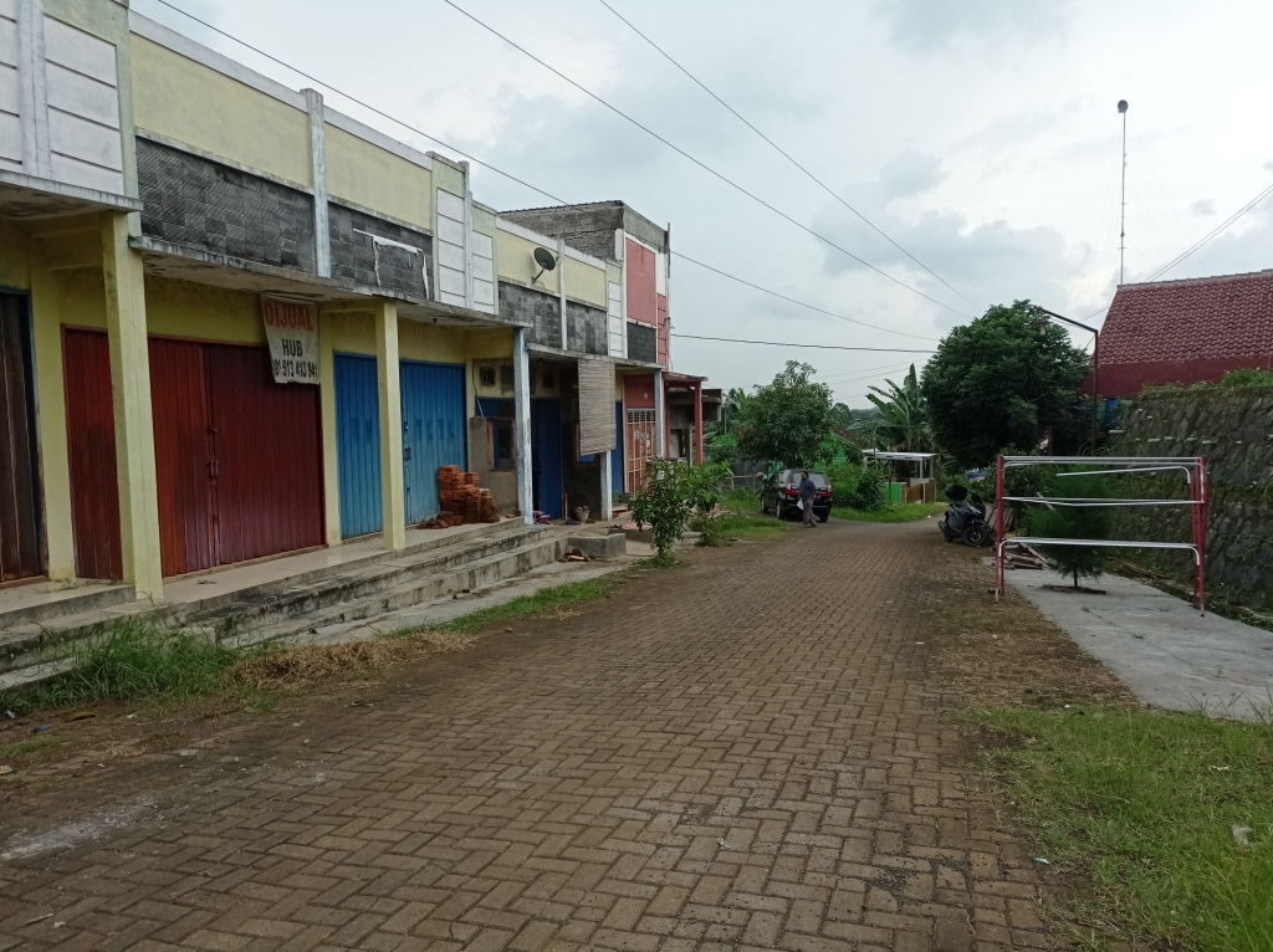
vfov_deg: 49.7
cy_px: 476
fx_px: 1029
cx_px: 636
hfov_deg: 63.5
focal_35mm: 28
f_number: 1.79
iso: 102
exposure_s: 1/1626
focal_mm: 4.7
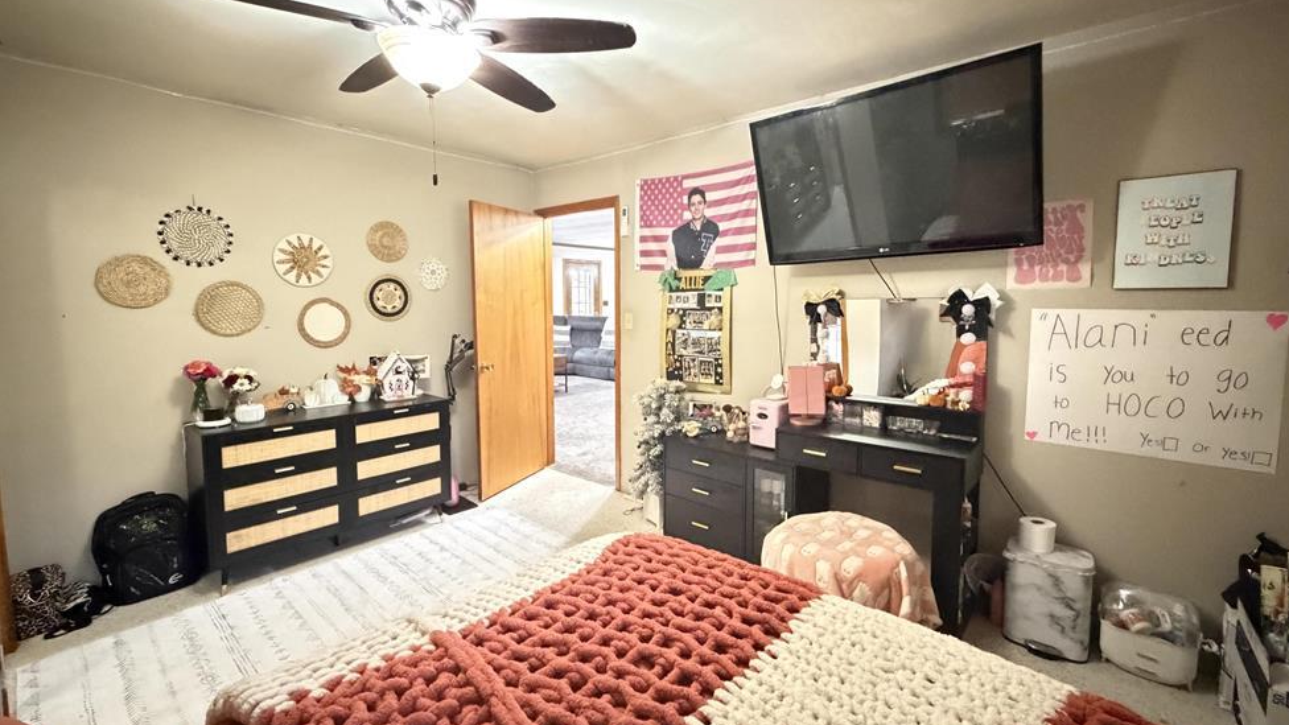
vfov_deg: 67.0
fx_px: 547
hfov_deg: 99.4
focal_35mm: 16
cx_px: 654
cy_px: 342
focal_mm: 2.22
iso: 2500
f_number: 2.2
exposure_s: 1/20
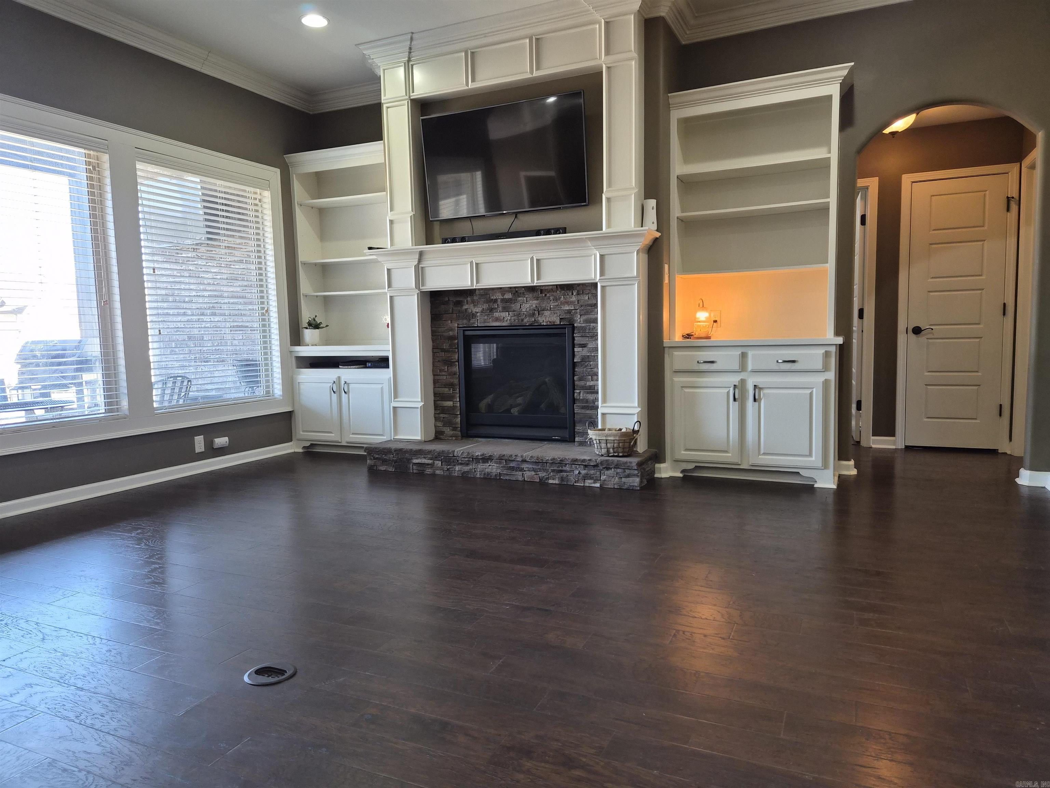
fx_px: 698
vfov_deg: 58.9
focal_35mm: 23
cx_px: 525
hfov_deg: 73.9
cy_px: 394
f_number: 1.8
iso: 200
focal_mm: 5.4
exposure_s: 1/120
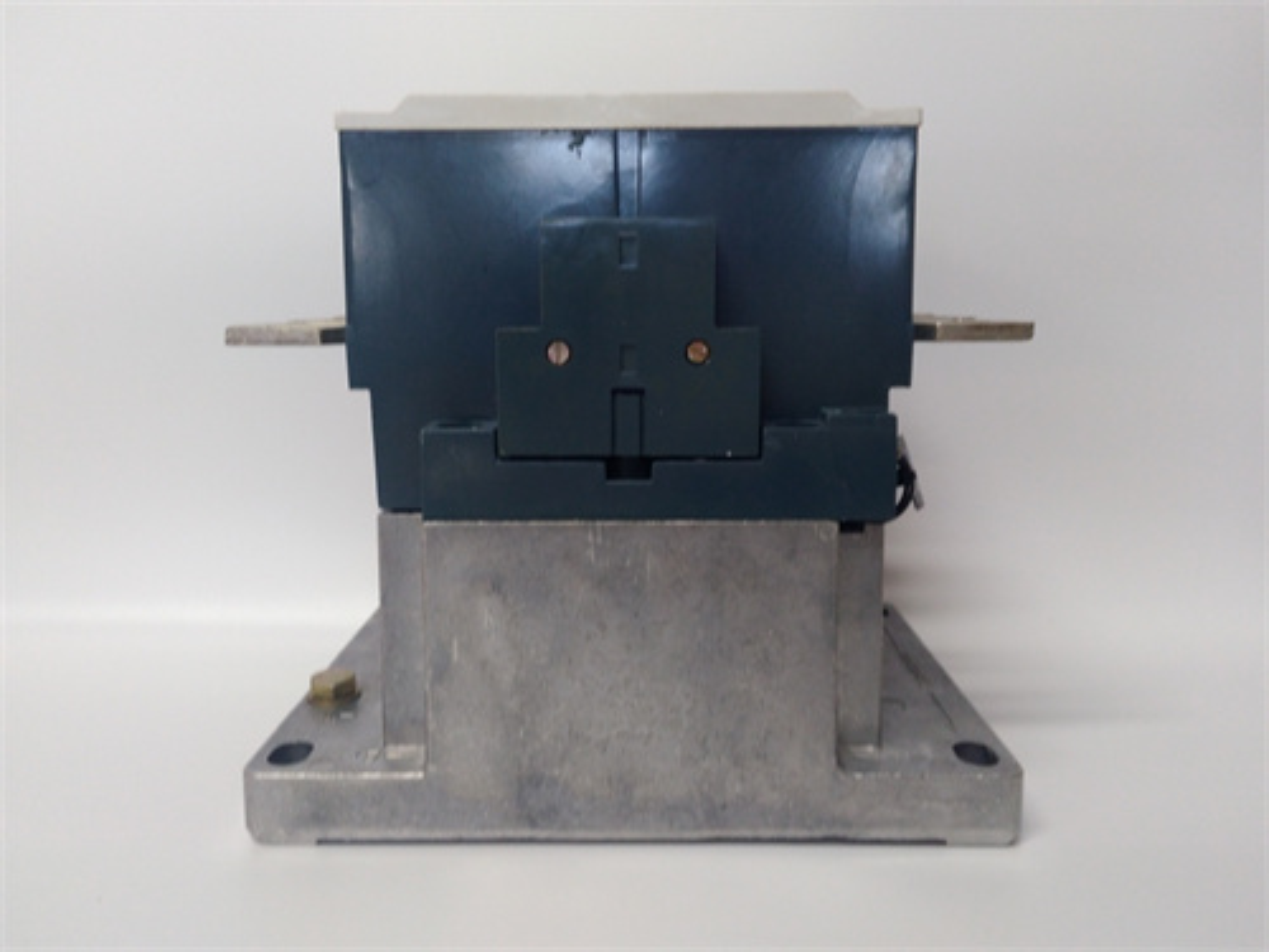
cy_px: 476
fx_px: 990
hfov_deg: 65.3
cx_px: 634
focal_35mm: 27
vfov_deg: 51.4
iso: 194
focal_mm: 3.79
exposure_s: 1/33
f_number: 2
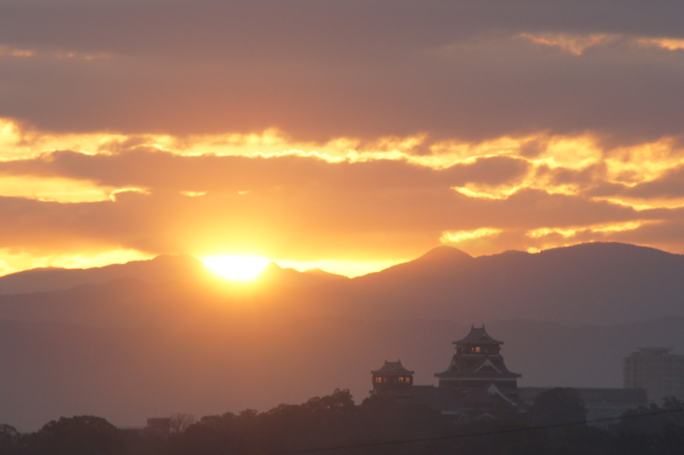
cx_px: 342
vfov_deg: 3.3
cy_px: 228
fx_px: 7973
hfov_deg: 4.9
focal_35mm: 420
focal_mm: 200
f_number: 11
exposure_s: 1/125
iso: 400
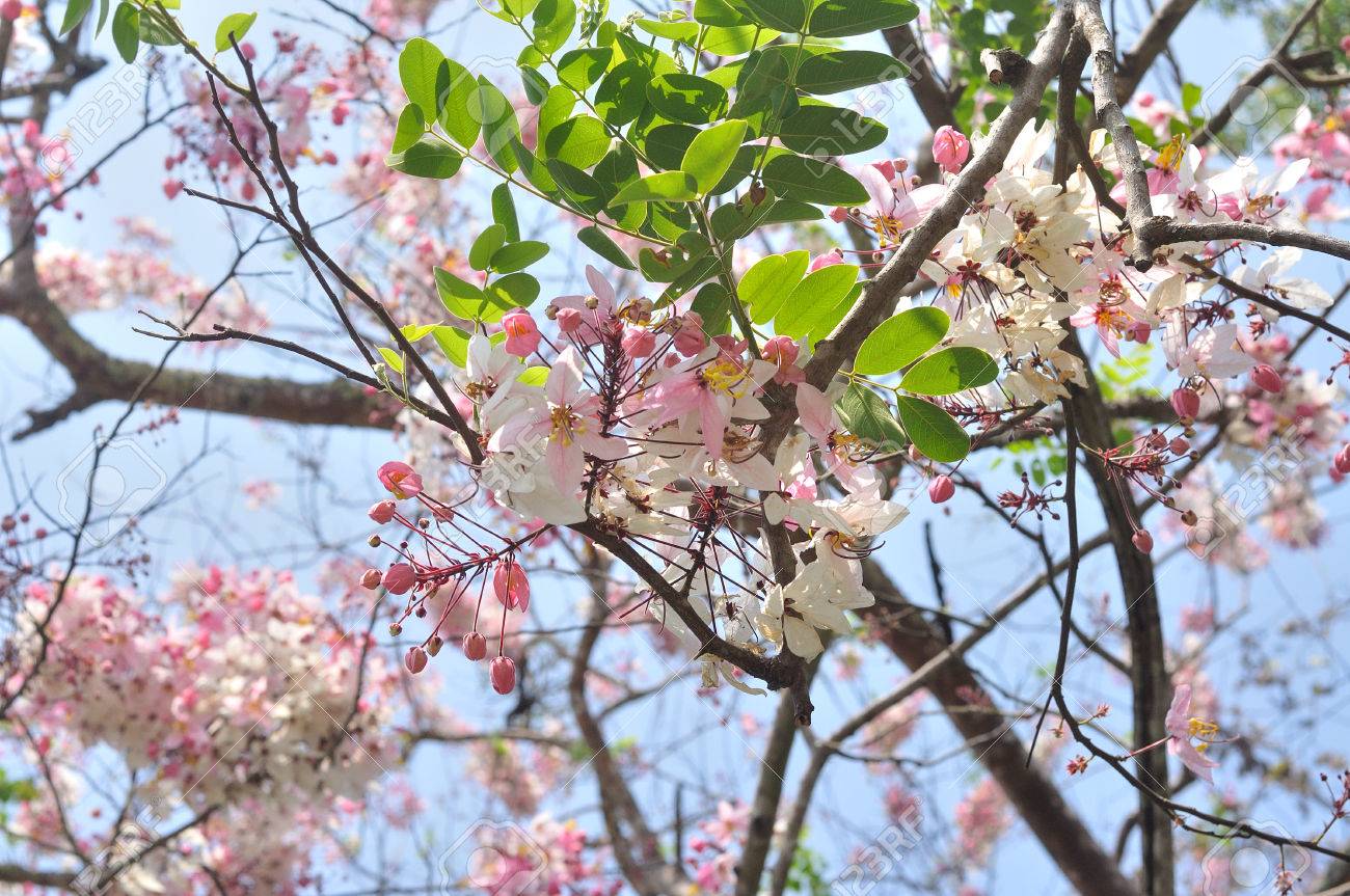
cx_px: 675
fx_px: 2809
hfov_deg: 27.0
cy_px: 448
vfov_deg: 18.1
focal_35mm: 75
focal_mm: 50
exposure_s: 1/1250
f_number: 7.1
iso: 400
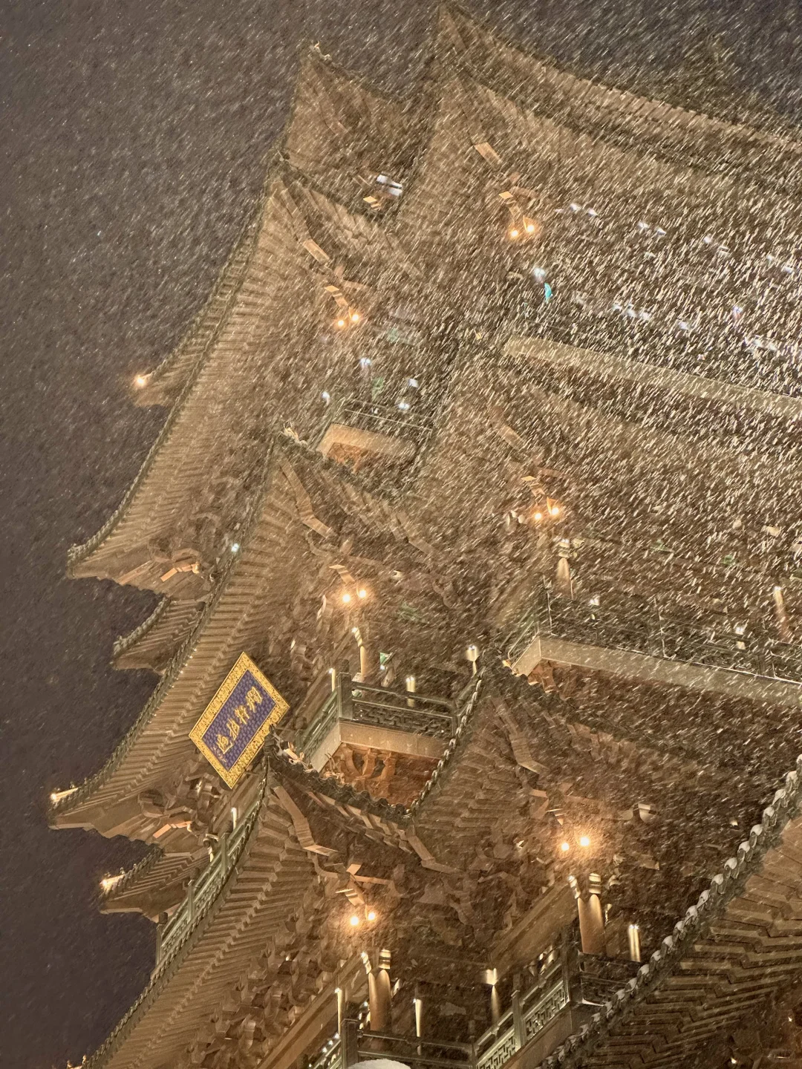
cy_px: 534
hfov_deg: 19.1
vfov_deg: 25.3
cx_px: 401
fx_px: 2379
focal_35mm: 77
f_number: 2.8
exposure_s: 1/60
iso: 640
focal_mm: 9
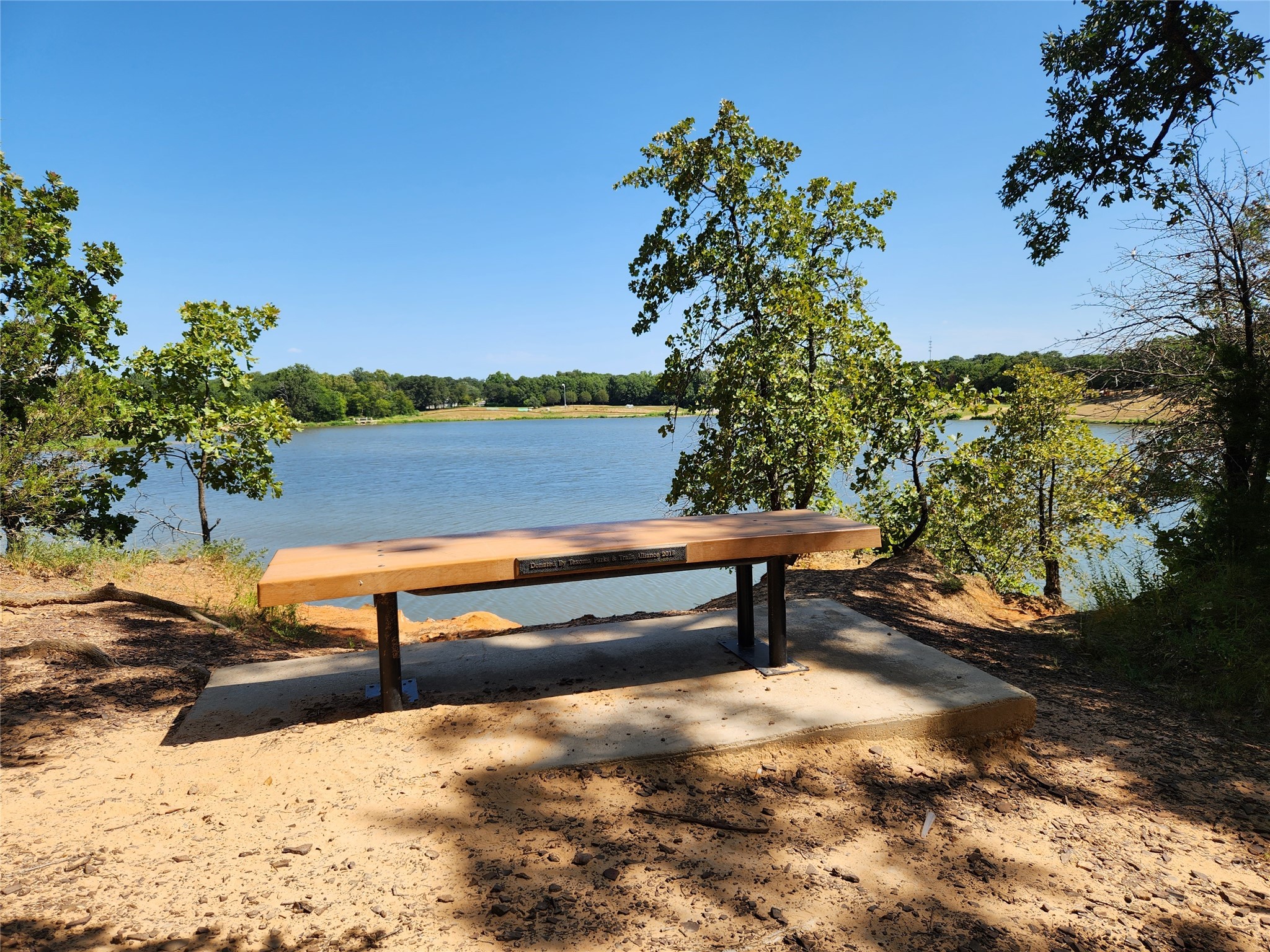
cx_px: 635
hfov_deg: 73.9
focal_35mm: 23
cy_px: 476
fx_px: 844
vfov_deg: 58.9
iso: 20
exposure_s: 1/1255
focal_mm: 5.4
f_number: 1.8
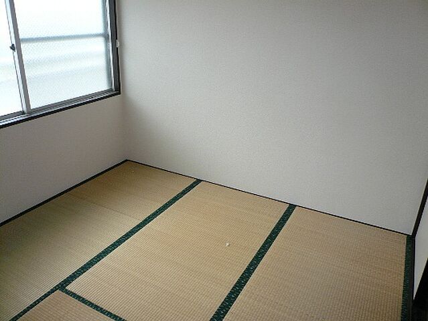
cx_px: 214
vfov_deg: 49.8
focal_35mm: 28
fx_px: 346
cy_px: 160
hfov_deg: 63.4
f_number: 2.8
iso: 100
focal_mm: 4.6
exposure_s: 1/125
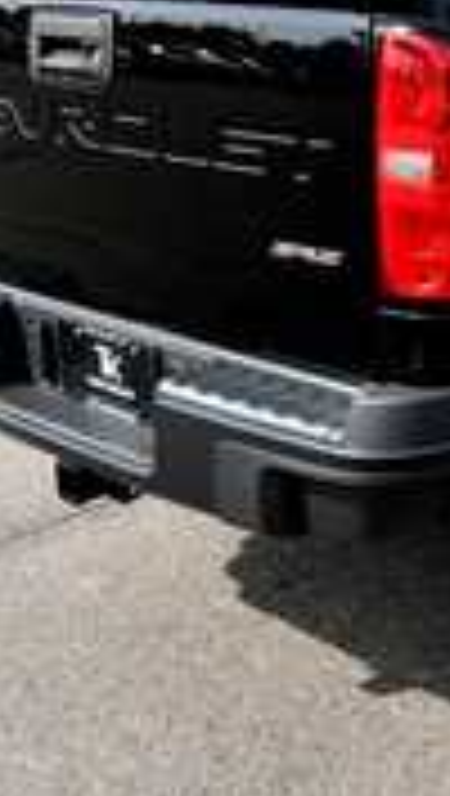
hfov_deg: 16.1
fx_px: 1501
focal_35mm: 71
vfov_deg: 29.3
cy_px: 200
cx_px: 603
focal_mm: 20
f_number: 7.1
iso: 200
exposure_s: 1/250
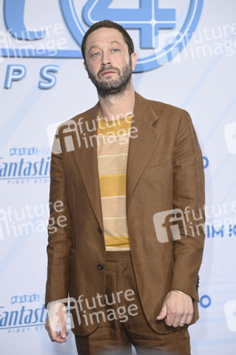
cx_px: 118
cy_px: 178
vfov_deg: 15.2
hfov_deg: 10.1
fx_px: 1330
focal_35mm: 135
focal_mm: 135
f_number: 5.6
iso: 400
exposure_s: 1/200
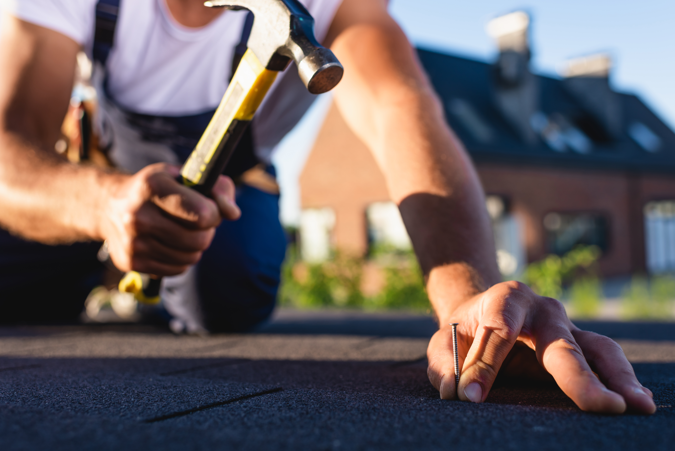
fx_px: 656
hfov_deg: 54.4
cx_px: 338
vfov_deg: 37.9
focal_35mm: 35
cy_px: 226
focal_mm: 35
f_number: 3.5
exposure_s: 1/320
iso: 100
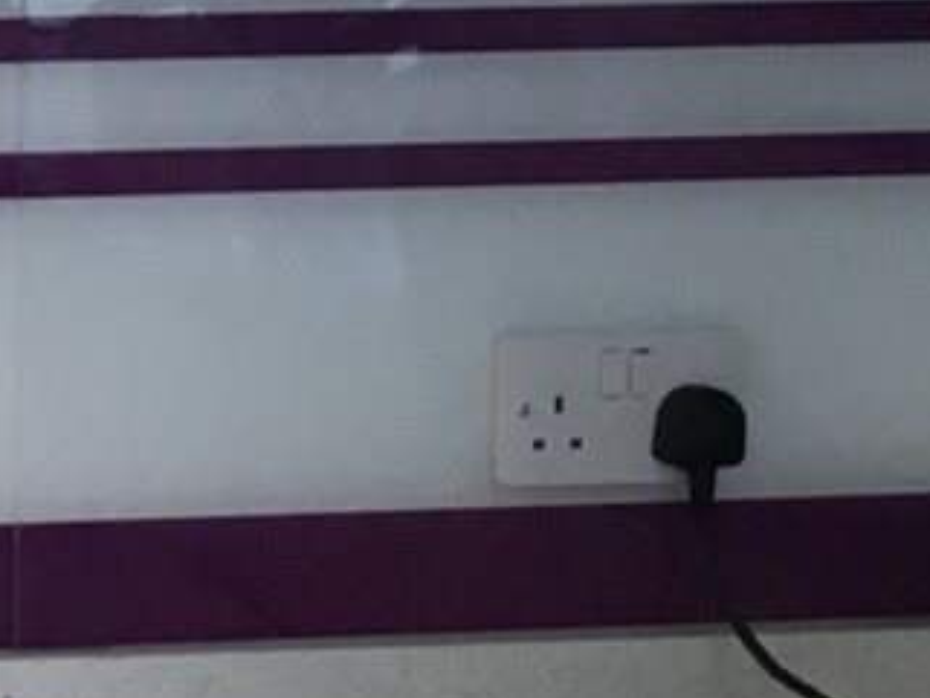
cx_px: -1599
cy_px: -3
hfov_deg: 7.7
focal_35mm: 231
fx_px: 6208
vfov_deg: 6.4
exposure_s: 1/33
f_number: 2.2
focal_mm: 4.15
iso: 25
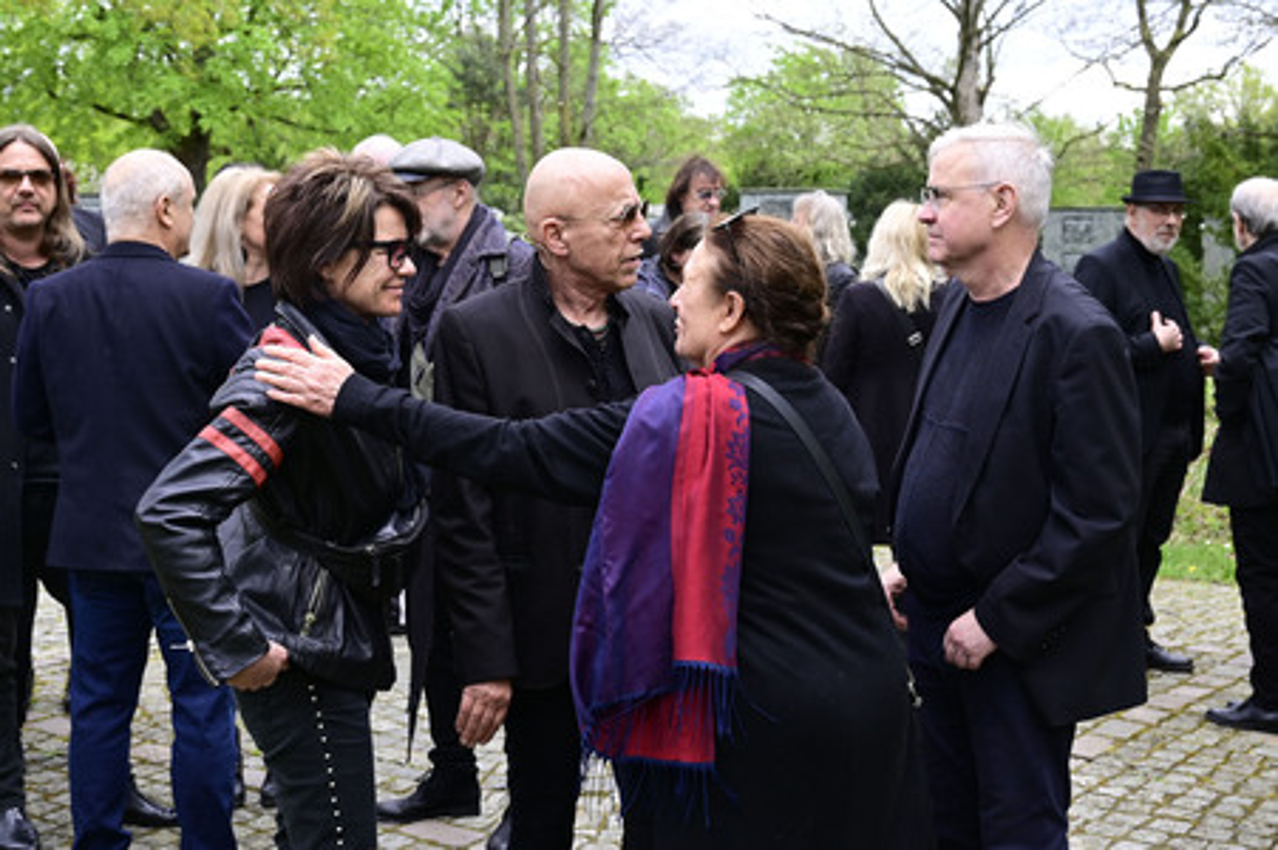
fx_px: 1667
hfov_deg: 41.9
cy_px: 425
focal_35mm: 47
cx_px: 639
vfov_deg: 28.6
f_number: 7.1
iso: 800
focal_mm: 47
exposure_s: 1/320
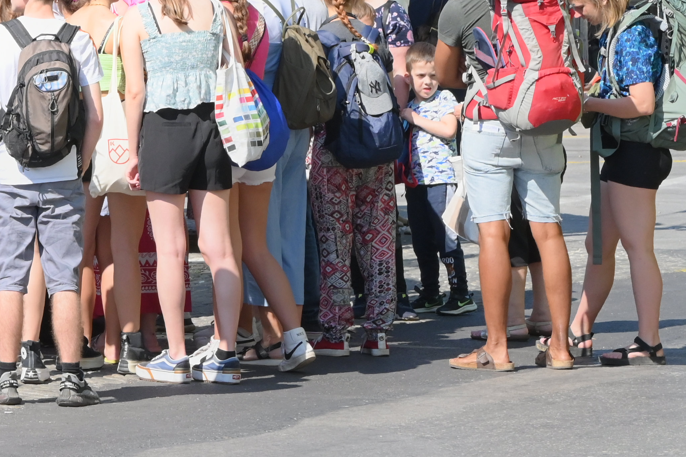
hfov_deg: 6.3
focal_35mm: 323
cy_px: -38
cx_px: -276
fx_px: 6154
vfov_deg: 4.2
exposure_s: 1/640
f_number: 13
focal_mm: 110
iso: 1250
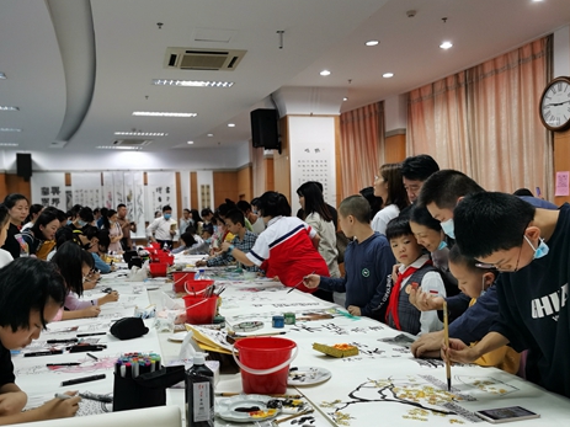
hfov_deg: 52.6
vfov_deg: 40.5
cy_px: 251
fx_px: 576
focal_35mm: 35
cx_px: 266
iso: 160
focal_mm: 5.56
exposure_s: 1/50
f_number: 1.6
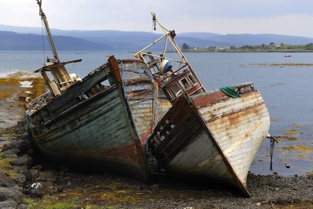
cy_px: 104
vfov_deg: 23.4
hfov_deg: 34.5
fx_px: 504
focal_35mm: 58
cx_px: 156
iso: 400
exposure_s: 1/160
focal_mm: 58
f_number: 10
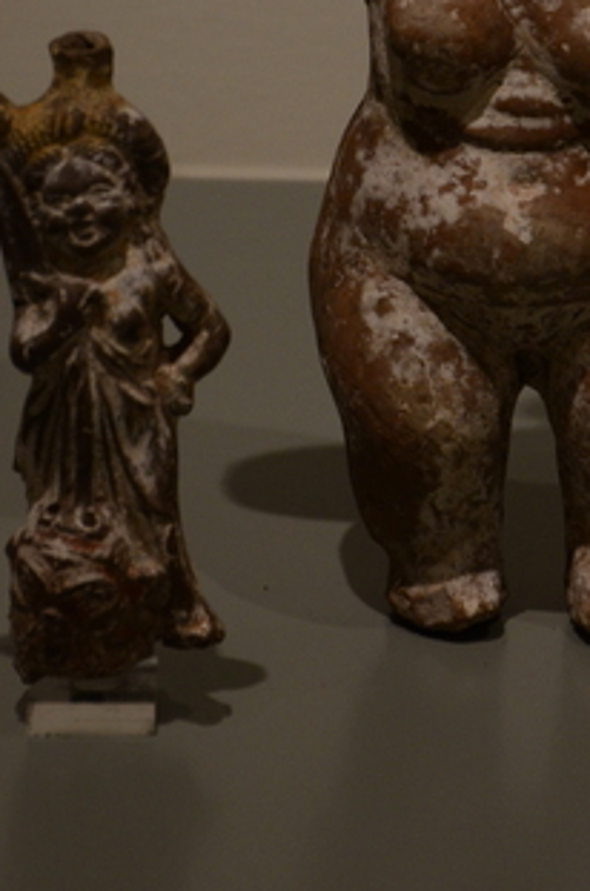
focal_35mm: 275
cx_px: 395
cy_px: 3
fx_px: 6790
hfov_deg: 5.0
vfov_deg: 7.5
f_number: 5.6
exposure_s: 1/125
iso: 1000
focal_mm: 86
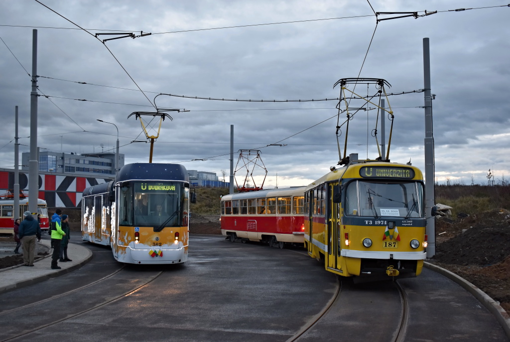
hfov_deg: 46.3
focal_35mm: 42
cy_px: 171
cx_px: 255
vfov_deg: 32.0
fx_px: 596
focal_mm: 28
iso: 400
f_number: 4.5
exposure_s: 1/80
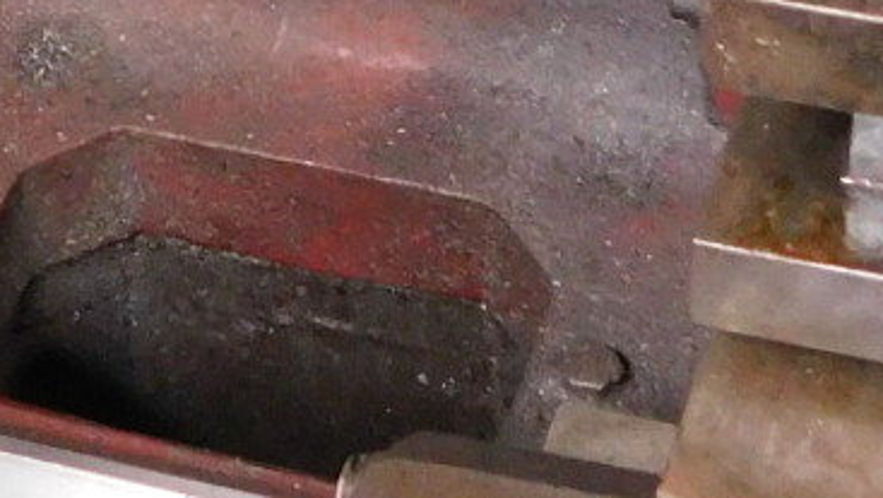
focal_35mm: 155
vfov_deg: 7.8
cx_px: -233
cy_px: -149
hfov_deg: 13.4
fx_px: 3631
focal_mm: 4
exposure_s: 1/8
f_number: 3
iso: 400
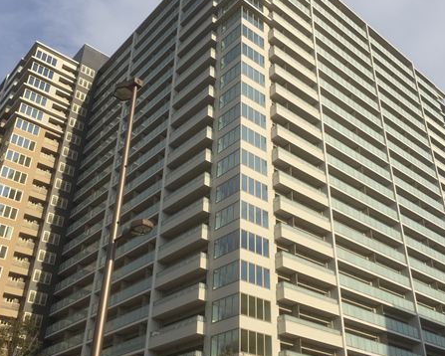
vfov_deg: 39.2
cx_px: 240
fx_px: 501
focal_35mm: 38
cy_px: 180
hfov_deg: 47.9
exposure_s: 1/2639
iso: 32
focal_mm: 4.15
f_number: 2.2
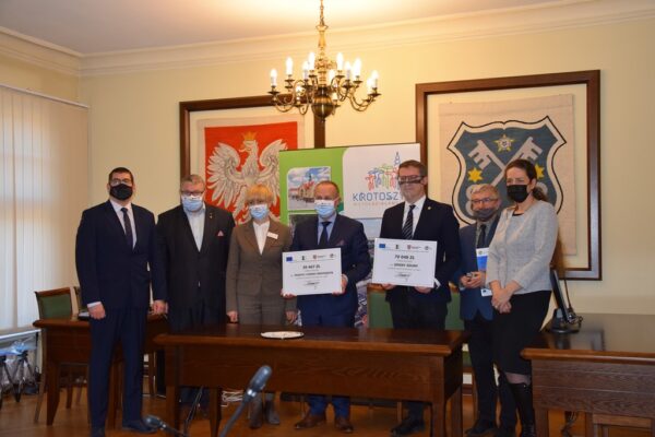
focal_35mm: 39
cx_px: 328
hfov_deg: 49.6
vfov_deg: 34.2
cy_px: 218
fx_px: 710
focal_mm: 26
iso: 800
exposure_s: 1/80
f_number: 4.5
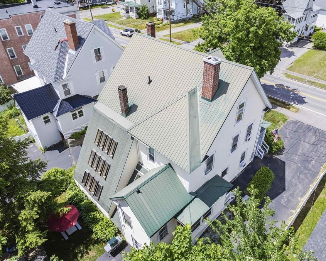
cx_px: 177
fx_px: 241
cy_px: 131
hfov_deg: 68.0
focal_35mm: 25
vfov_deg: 56.8
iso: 100
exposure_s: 1/100
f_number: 2.8
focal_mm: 8.38
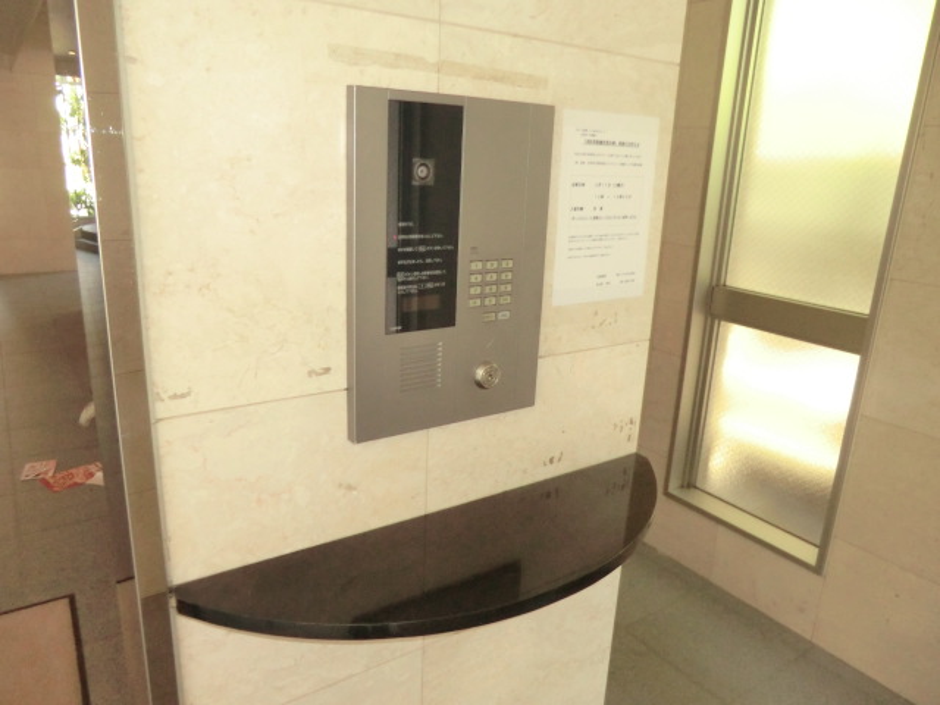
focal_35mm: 24
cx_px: 470
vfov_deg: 56.8
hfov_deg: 71.6
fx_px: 652
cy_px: 352
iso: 400
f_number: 3.2
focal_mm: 4.3
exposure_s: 1/60
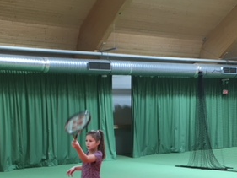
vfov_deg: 21.6
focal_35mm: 66
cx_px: 111
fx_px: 452
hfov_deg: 29.4
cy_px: 172
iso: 80
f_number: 2.2
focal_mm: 4.15
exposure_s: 1/33
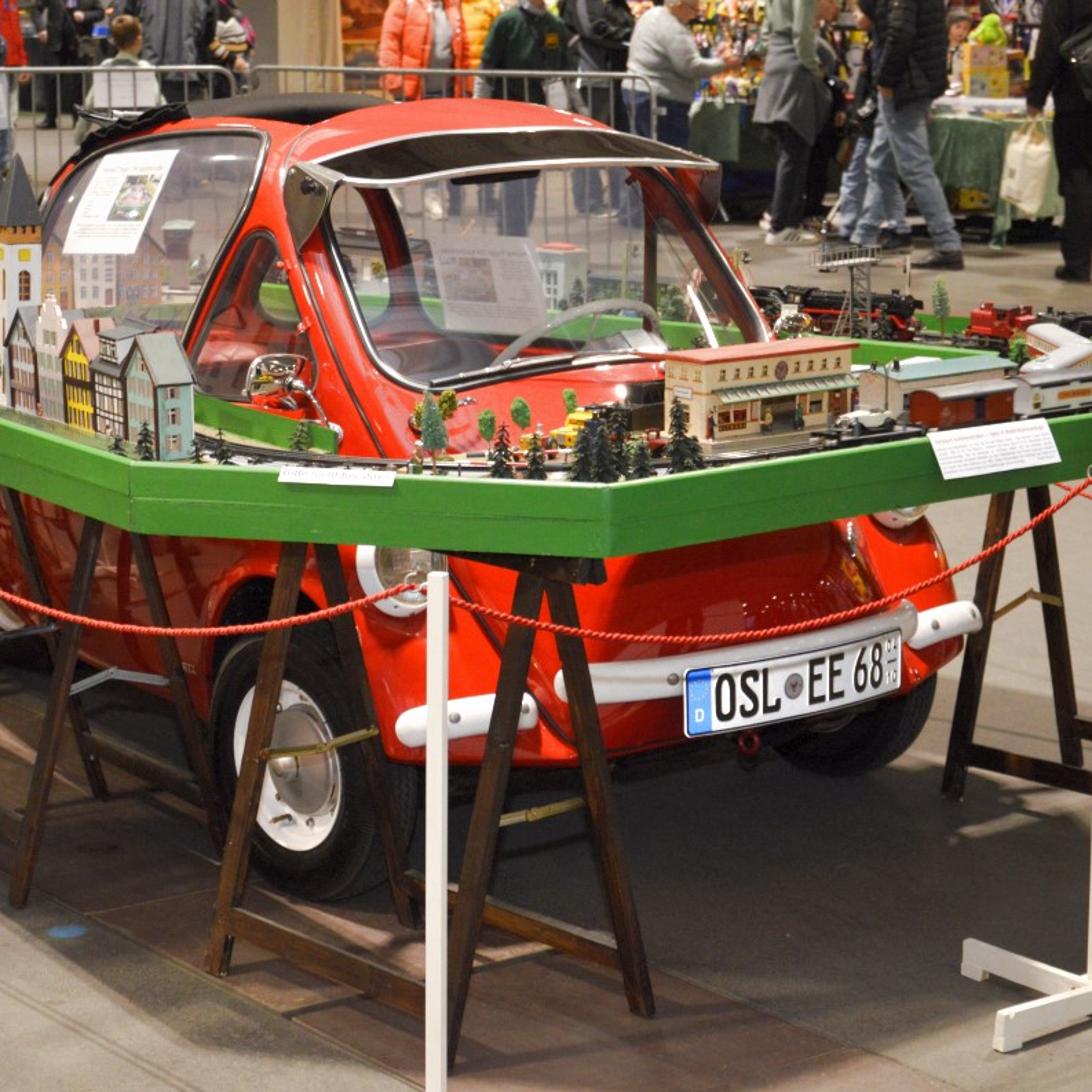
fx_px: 2891
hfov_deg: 21.4
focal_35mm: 81
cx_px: 426
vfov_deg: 21.4
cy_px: 547
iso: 1250
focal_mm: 42
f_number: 4.8
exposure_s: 1/60
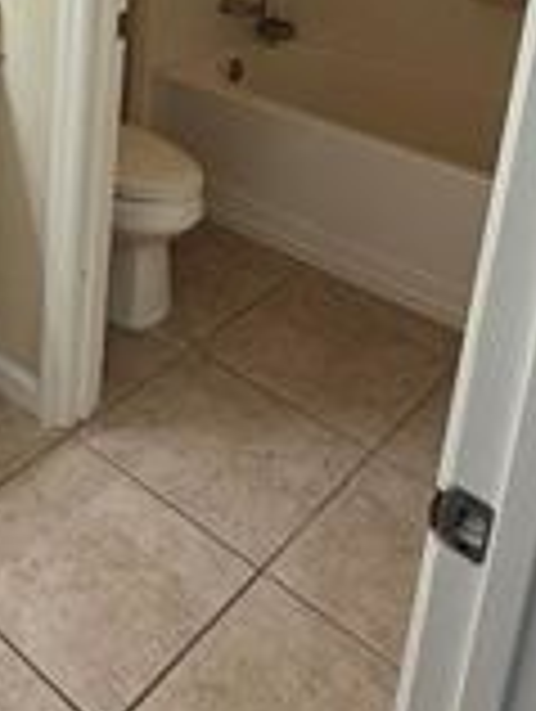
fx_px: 968
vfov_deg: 36.1
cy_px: -9
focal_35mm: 47
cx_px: -74
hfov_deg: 27.8
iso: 125
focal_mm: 2.22
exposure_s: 1/120
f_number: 2.2
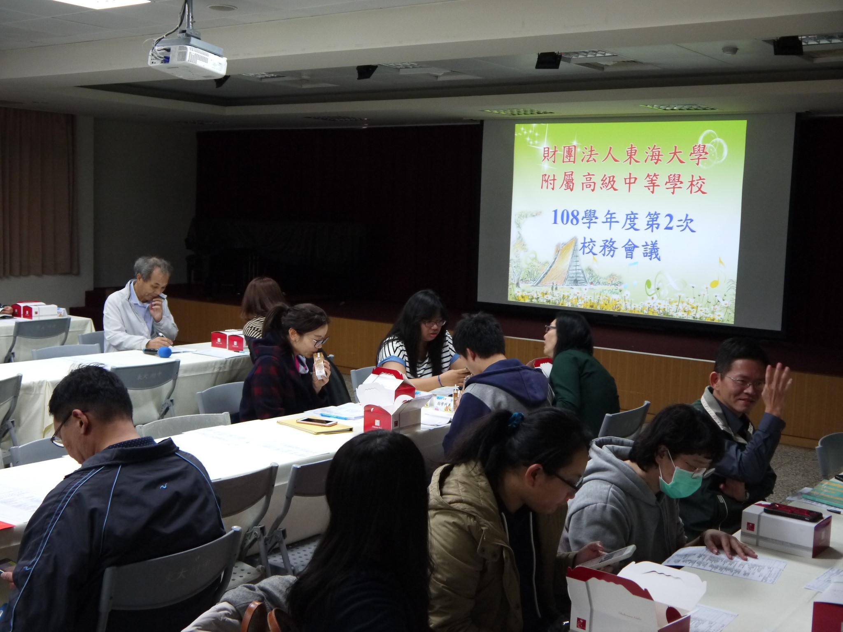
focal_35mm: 44
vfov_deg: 32.9
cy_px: 316
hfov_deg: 42.9
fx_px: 1072
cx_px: 422
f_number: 4.4
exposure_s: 1/50
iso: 800
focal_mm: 22
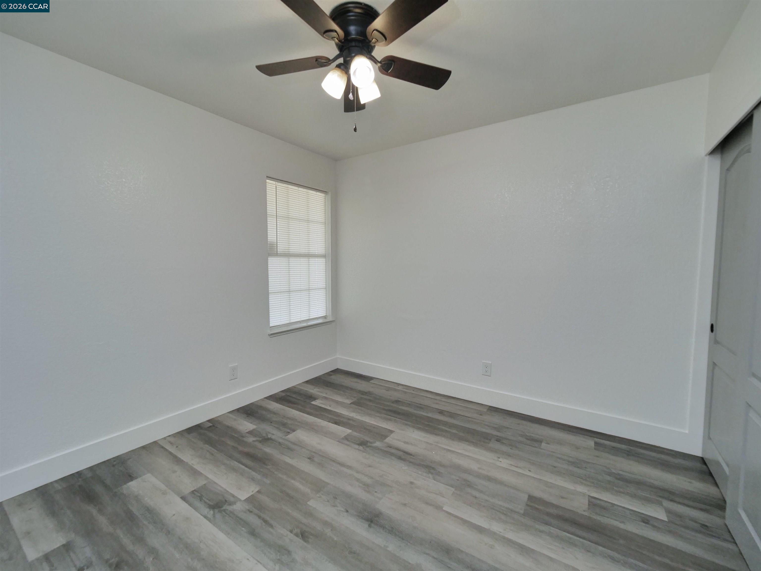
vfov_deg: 85.7
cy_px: 286
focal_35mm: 14
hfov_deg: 102.1
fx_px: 308
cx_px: 380
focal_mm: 7
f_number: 5
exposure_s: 1/160
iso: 800
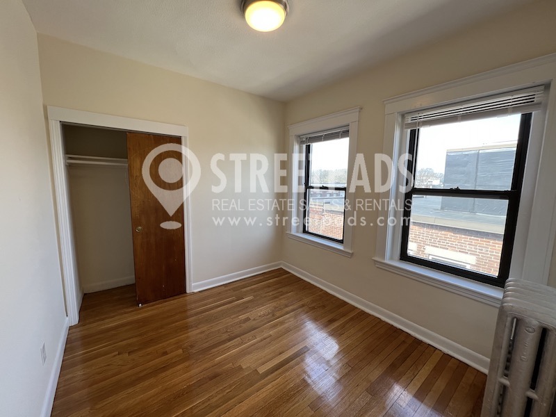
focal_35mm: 13
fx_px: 209
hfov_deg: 106.2
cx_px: 278
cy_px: 208
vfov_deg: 89.9
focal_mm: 1.57
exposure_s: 1/99
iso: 32
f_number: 1.8
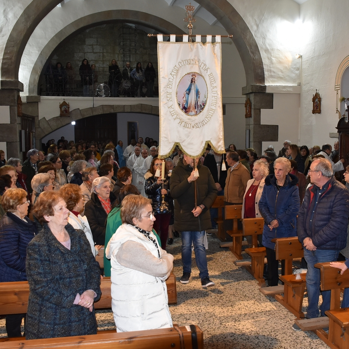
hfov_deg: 47.0
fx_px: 399
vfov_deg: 47.2
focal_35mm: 35
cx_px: 204
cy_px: 174
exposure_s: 1/60
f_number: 4
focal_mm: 18
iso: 800
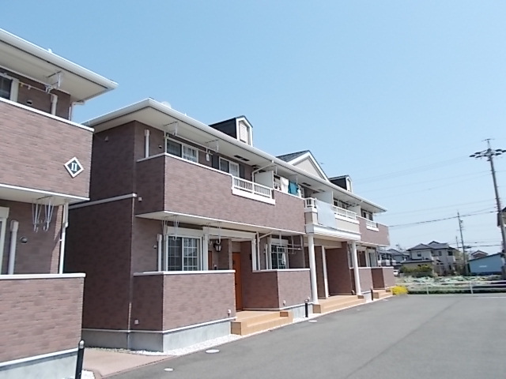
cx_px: 253
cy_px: 190
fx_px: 380
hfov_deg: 67.3
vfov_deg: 53.1
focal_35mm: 26
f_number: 3.2
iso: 80
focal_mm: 4.6
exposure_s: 1/640
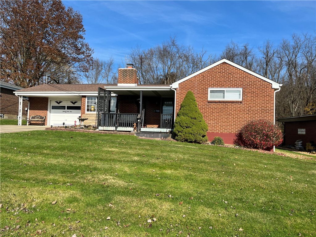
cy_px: 118
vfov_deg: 53.1
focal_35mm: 26
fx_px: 237
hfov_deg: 67.3
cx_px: 158
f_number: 1.6
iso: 50
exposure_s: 1/3215
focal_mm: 5.1
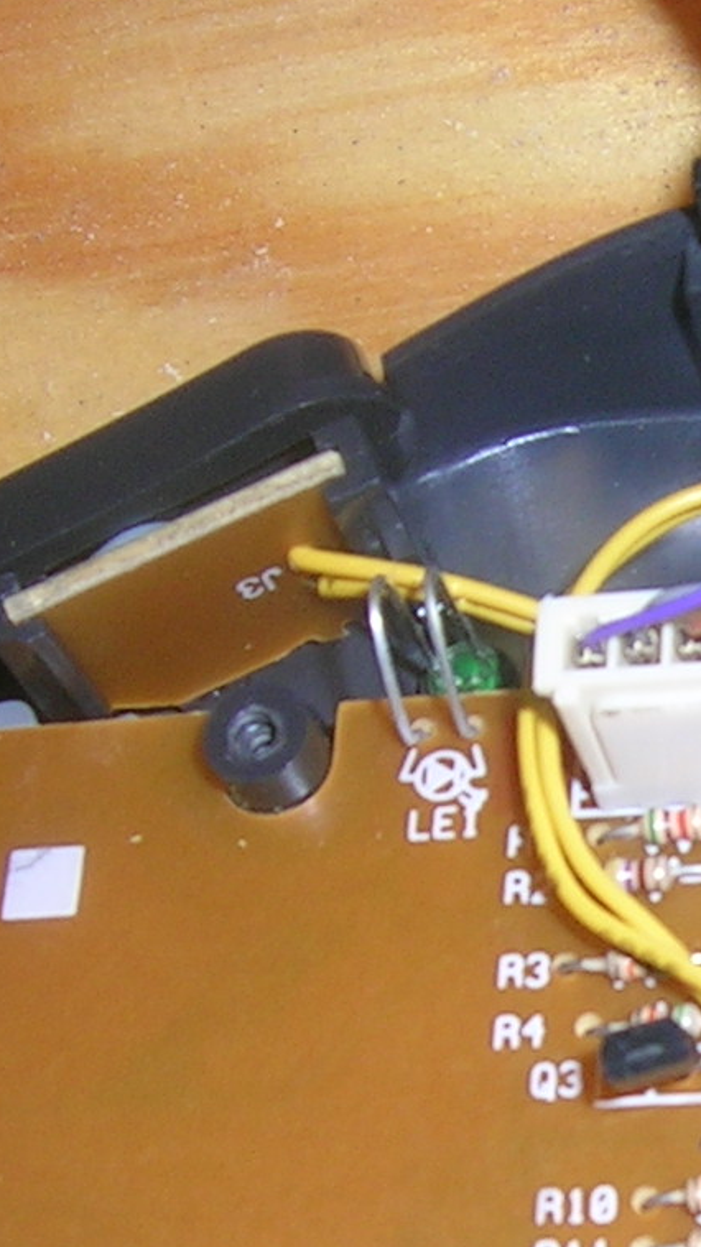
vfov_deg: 20.5
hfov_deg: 11.4
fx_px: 3406
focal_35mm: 103
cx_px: 913
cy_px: 989
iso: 50
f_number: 4.8
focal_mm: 5.4
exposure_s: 1/60.1
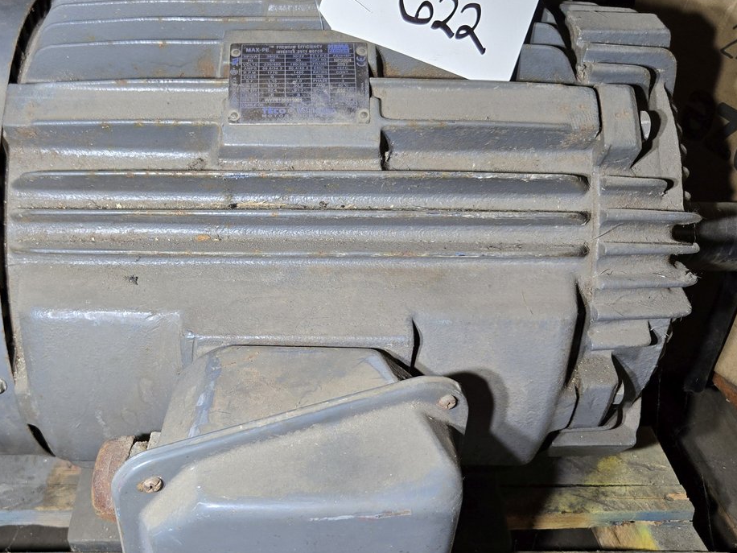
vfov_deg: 37.7
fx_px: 809
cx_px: 253
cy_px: 287
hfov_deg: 48.3
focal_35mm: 38
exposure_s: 1/61.3
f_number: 1.8
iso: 80
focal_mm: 5.4
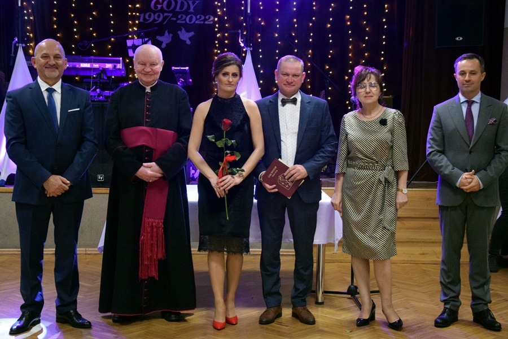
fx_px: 804
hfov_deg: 35.1
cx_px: 254
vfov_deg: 23.8
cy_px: 170
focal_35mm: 57
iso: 4500
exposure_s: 1/100
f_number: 4.5
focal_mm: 38
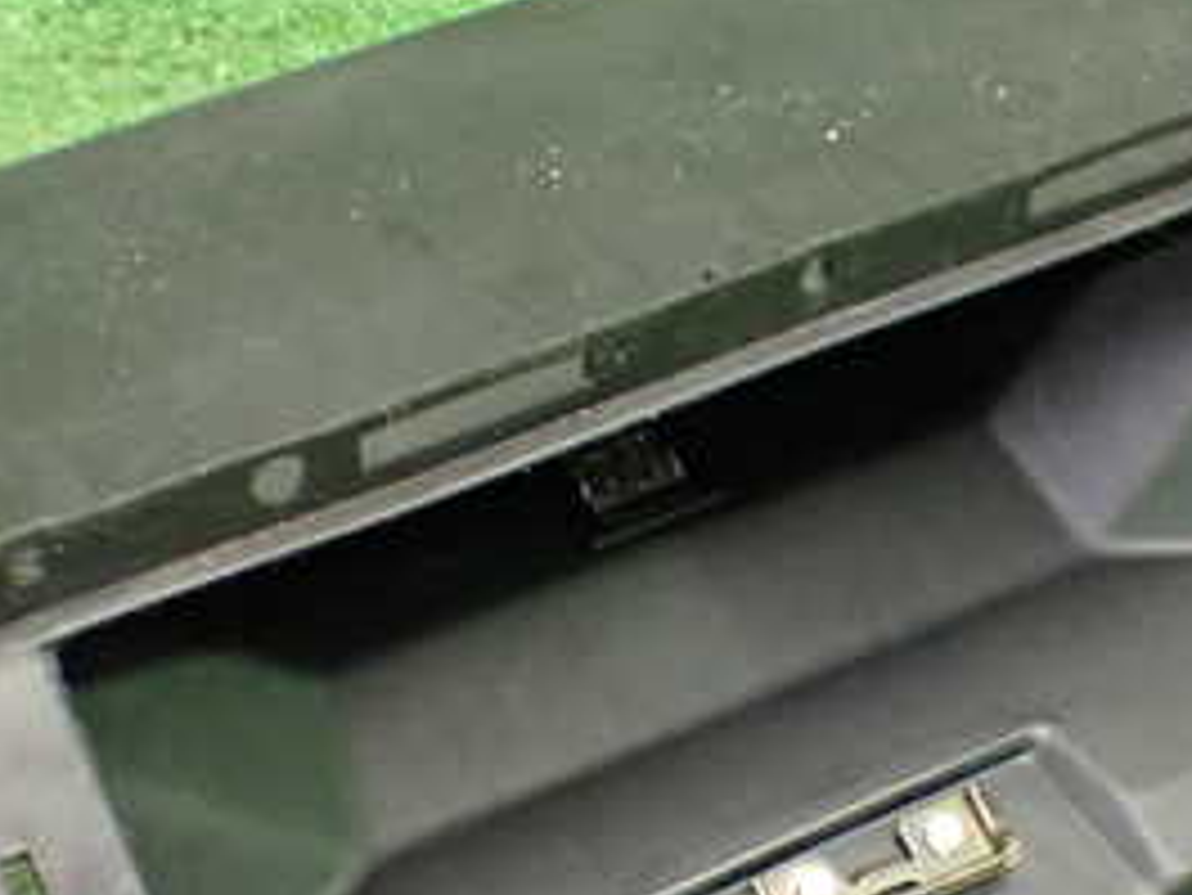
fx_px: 2963
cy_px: 661
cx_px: 729
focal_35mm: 86
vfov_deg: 17.1
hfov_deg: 22.7
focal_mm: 6.83
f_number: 2.7
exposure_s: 1/40
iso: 800
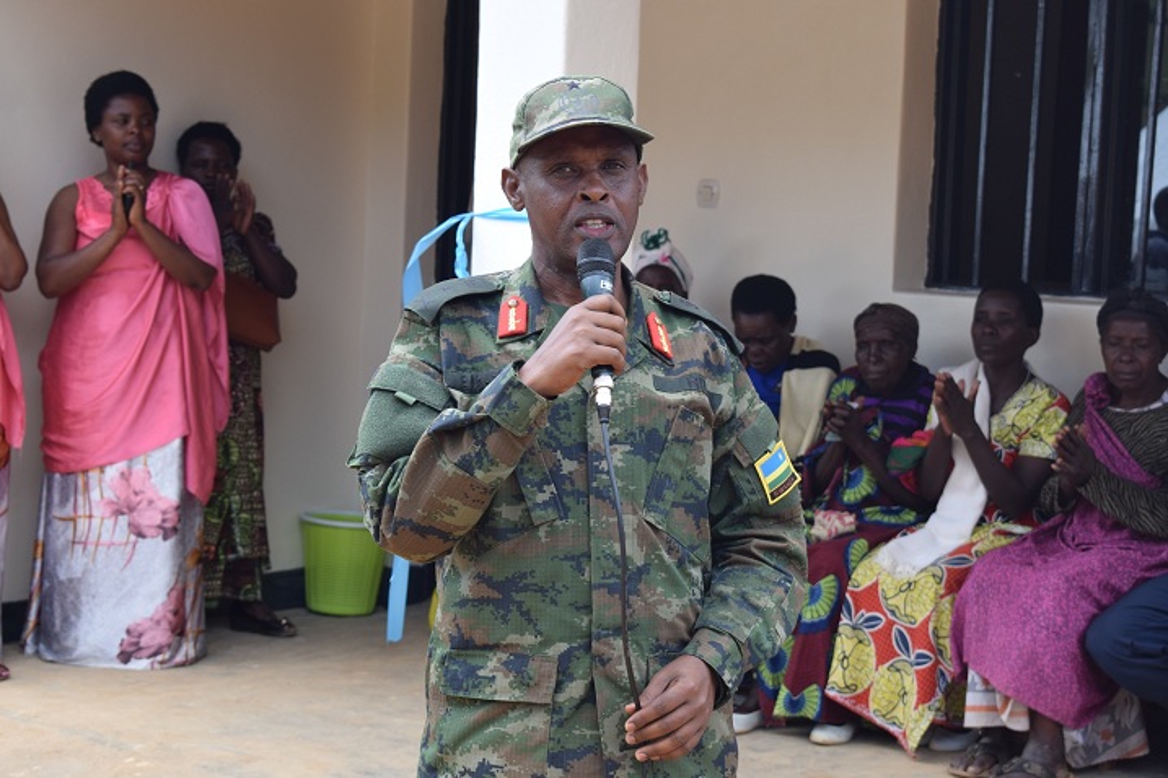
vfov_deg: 16.6
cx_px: 584
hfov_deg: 24.6
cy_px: 389
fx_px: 2676
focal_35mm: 82
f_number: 8
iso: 400
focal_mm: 55
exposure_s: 1/250
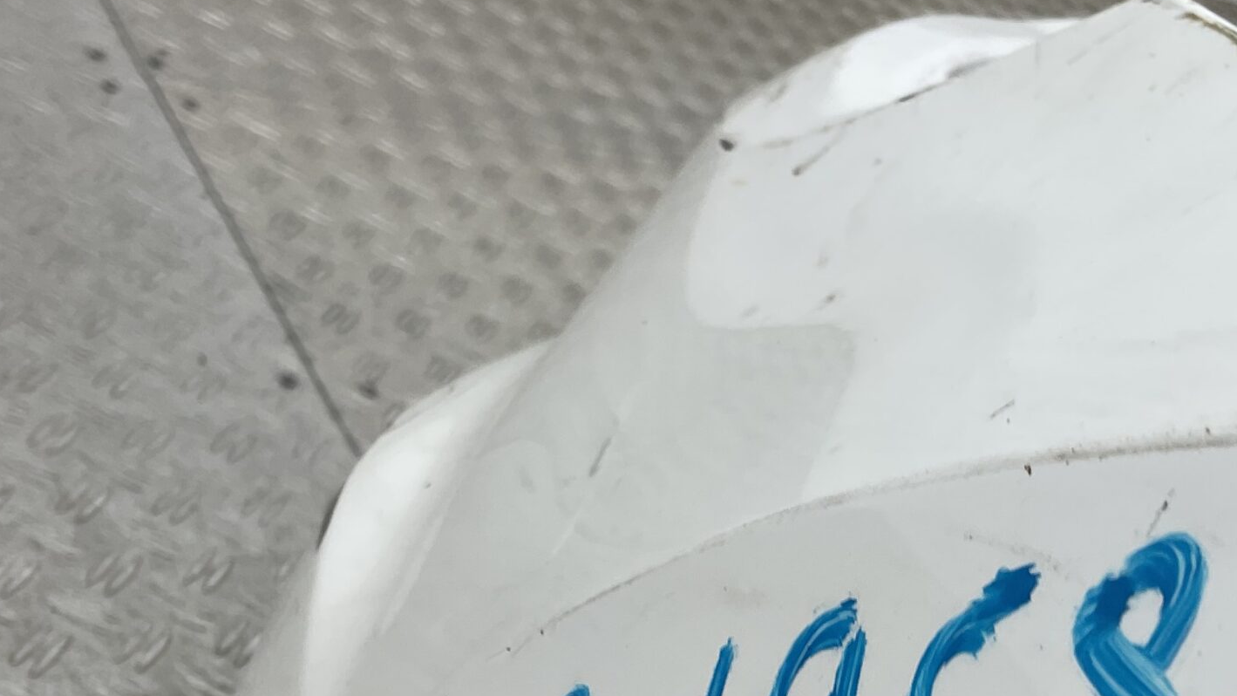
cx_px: 728
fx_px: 1870
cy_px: 643
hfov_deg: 36.5
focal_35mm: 57
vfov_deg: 20.6
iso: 16
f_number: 1.8
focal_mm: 3
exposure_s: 1/123
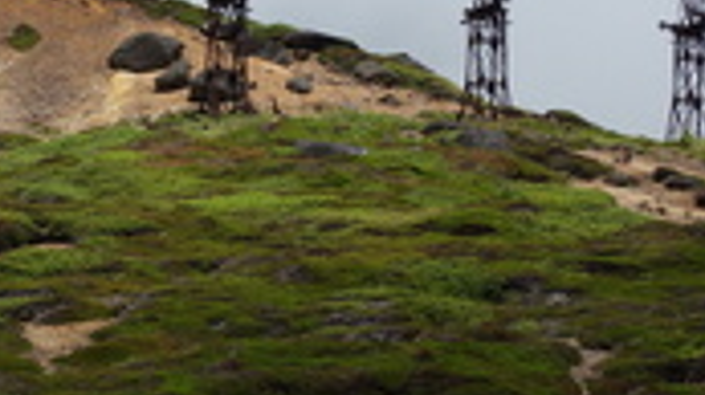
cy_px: 305
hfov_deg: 20.3
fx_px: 1905
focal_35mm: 102
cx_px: 8
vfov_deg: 11.8
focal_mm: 10.4
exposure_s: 1/800
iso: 125
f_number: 6.3
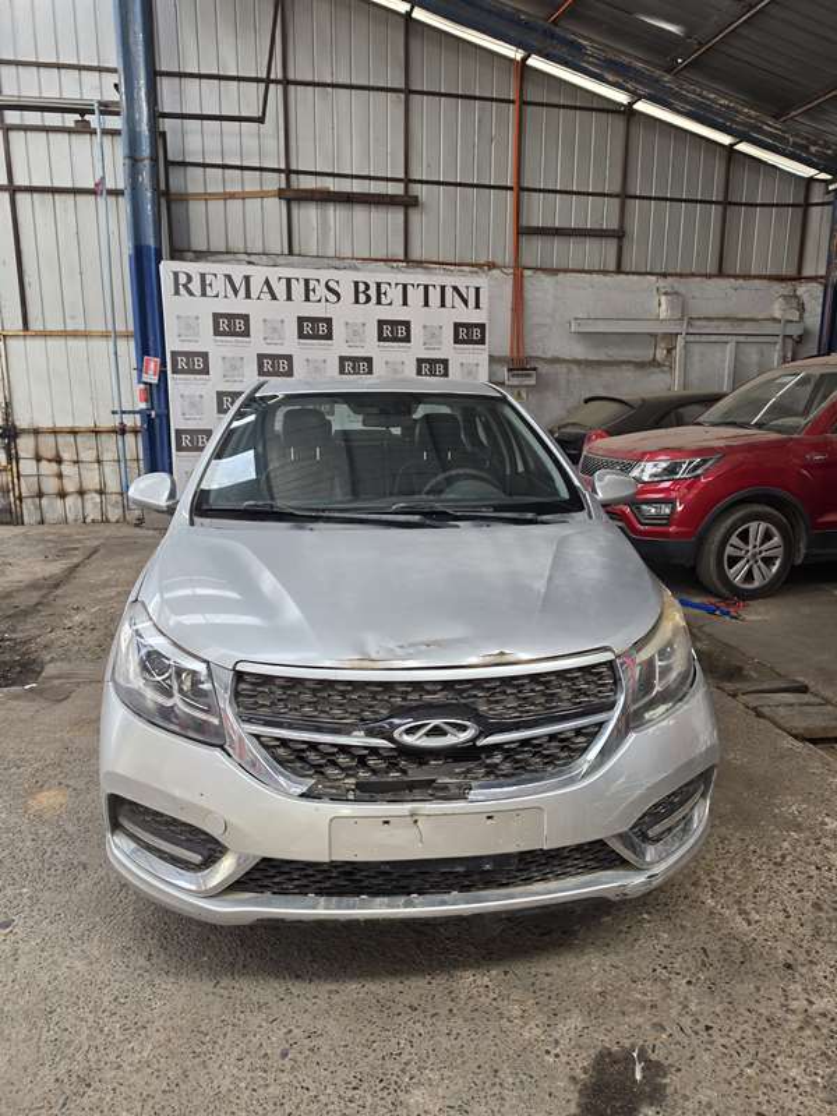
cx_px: 418
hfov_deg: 58.9
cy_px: 558
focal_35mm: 23
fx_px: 742
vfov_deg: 73.9
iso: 50
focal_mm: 6.5
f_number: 1.4
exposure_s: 1/100
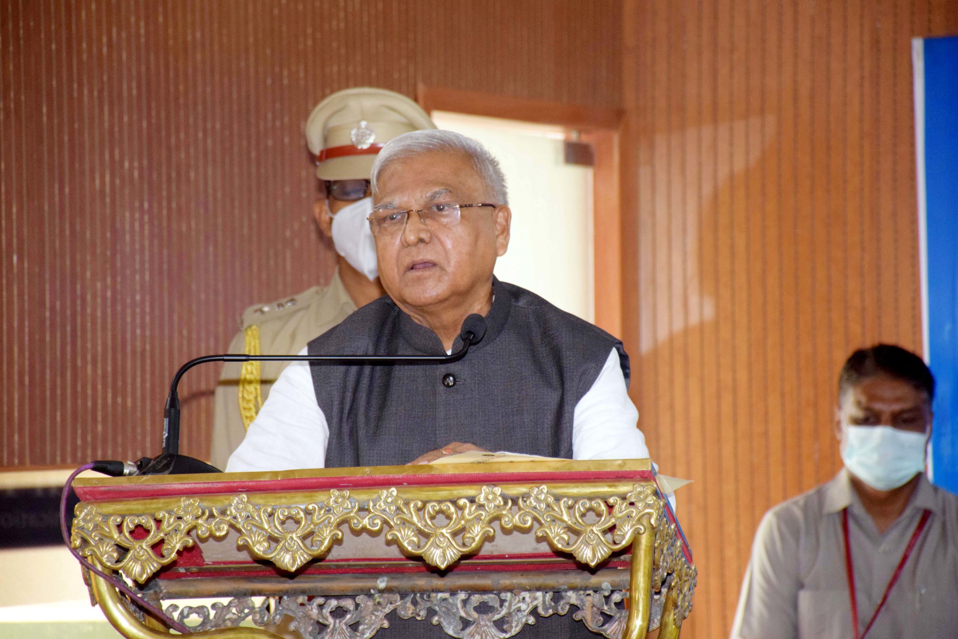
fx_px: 5615
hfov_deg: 9.8
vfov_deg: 6.5
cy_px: 320
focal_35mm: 211
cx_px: 479
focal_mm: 140
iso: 2000
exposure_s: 1/60
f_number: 5.6
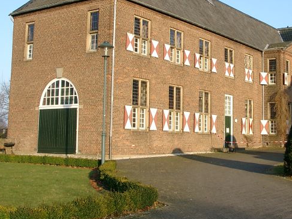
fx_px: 472
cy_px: 64
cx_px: 206
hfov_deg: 33.9
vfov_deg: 25.9
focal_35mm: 56
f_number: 4
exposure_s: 1/285
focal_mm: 7.13
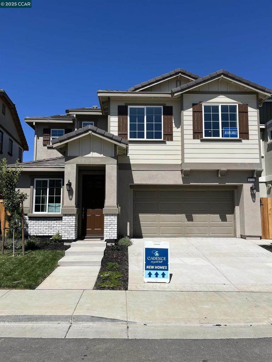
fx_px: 272
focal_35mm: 26
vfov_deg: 67.3
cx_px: 136
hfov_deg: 53.1
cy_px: 181
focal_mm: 5.1
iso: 50
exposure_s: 1/5556
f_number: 1.6
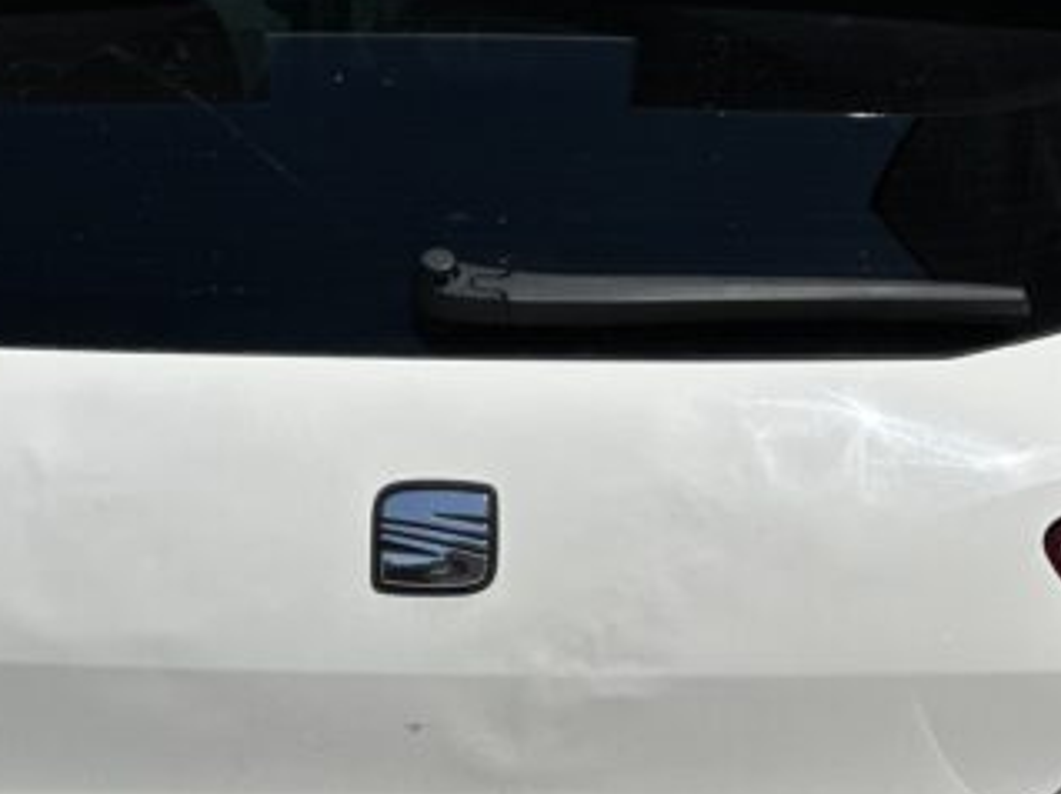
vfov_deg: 7.6
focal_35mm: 194
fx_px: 5942
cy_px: 637
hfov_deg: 10.2
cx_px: 484
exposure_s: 1/2016
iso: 32
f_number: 2.8
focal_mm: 9
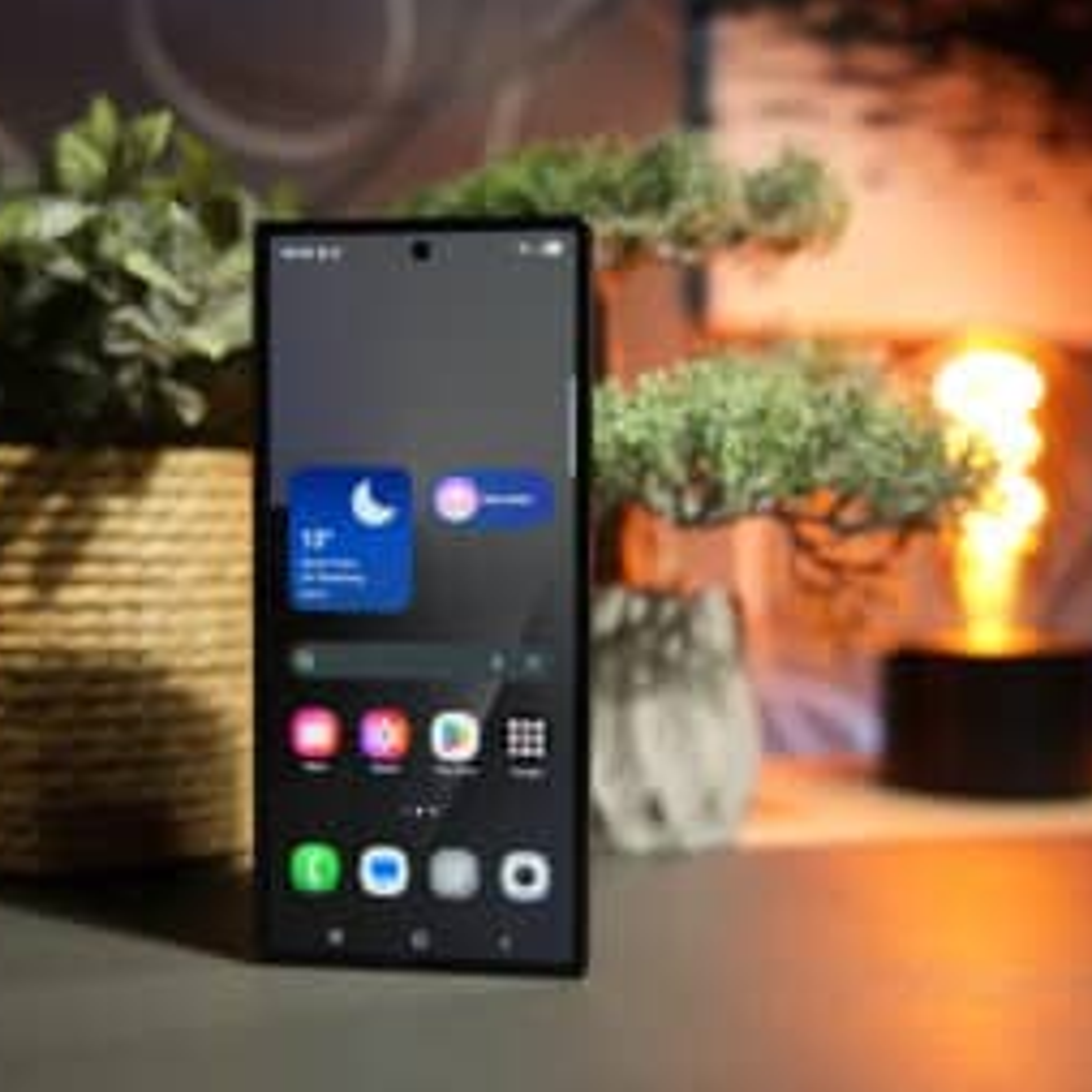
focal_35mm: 48
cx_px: 499
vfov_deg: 35.7
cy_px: 555
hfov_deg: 35.7
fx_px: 1696
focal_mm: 36.4
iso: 100
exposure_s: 1/50
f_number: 2.8
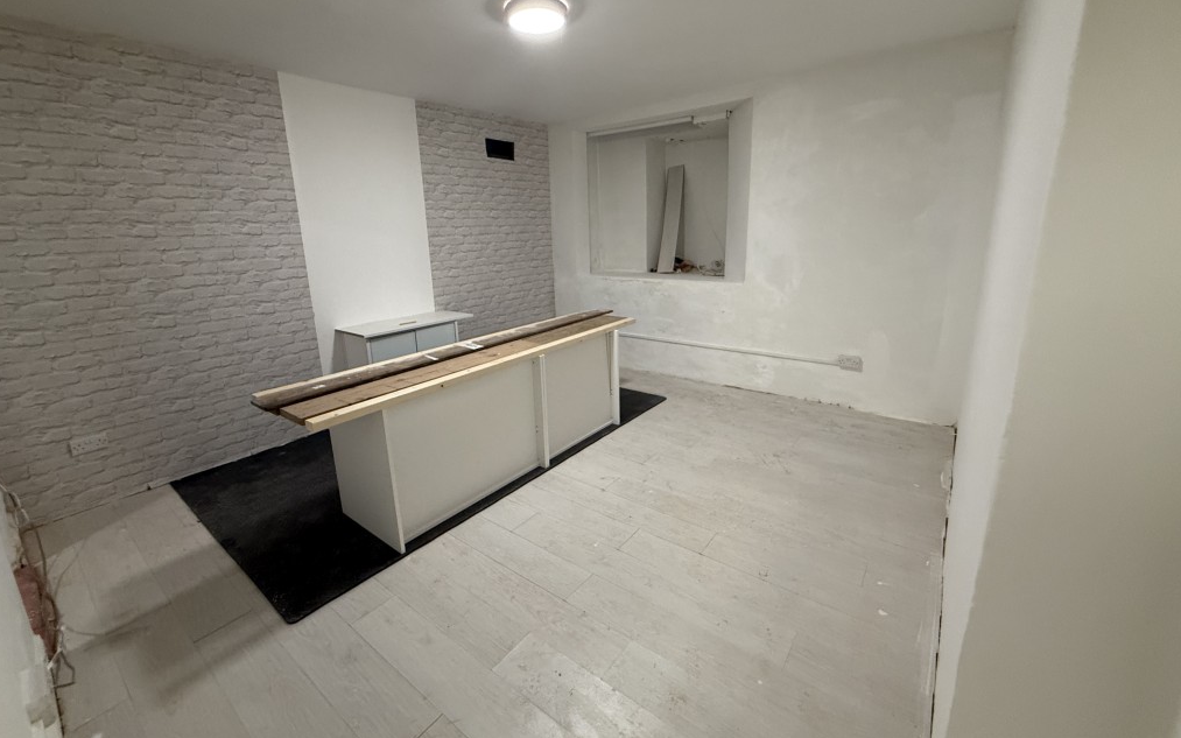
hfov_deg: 101.5
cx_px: 585
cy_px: 332
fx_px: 483
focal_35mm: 15
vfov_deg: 74.6
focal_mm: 2.22
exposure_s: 1/100
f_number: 2.2
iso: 320
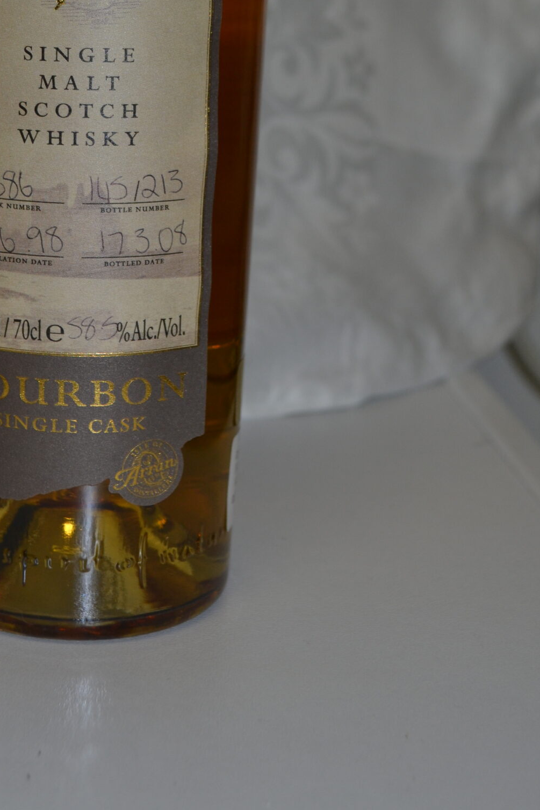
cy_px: 144
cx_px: 108
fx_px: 1662
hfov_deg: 18.3
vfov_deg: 26.8
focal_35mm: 74
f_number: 4.5
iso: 220
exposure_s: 1/60
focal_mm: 29
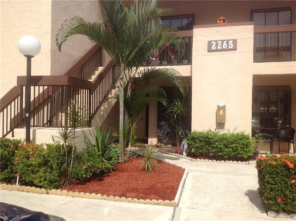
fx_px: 299
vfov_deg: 40.6
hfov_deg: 52.7
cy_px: 110
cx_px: 148
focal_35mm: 35
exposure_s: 1/2326
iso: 50
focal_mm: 4.28
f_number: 2.4
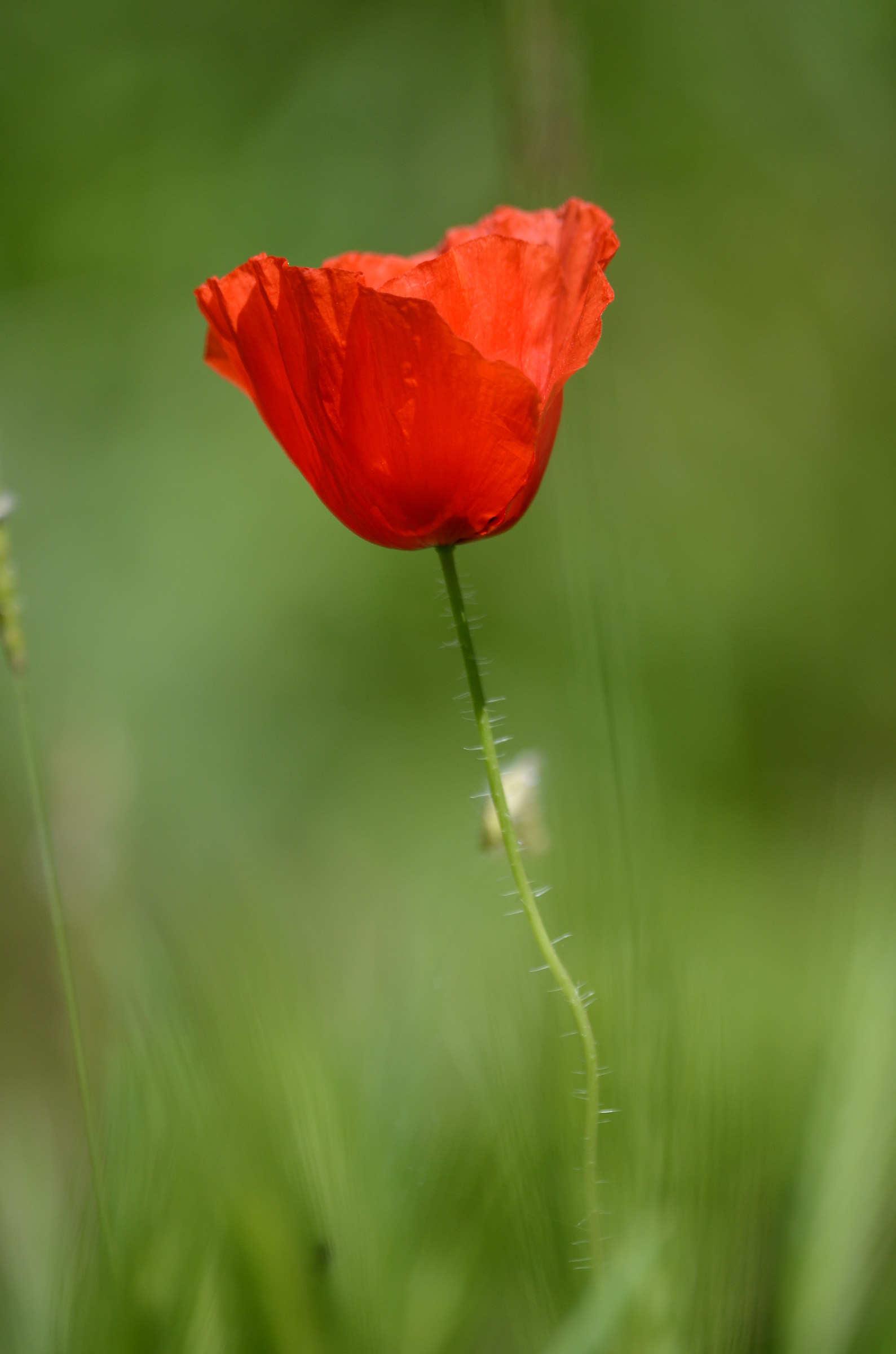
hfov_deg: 4.7
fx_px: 10972
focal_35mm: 292
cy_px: 677
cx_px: 448
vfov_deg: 7.1
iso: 250
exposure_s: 1/1600
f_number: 4.8
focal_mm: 195
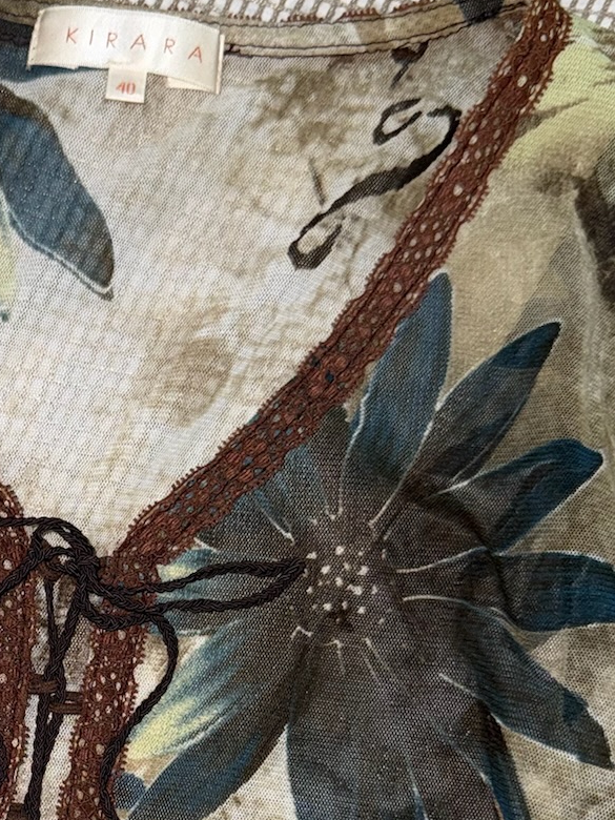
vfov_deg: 29.9
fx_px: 1492
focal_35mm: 63
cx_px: -58
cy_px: 665
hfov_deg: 22.0
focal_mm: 6.76
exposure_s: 1/61
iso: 64
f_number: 1.78
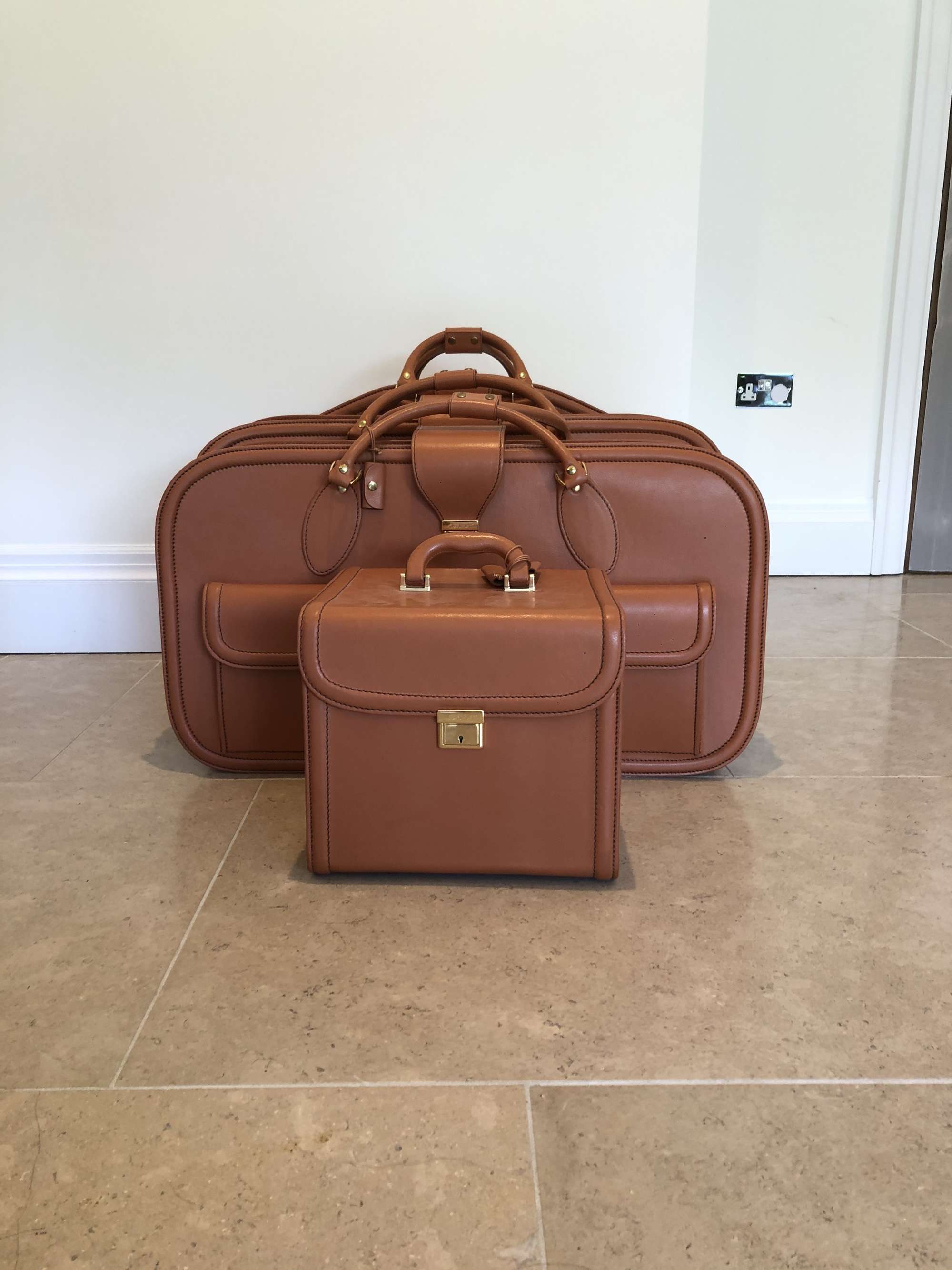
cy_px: 635
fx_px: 1027
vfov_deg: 63.4
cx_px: 476
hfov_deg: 49.7
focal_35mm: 28
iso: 32
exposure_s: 1/20
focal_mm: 3.99
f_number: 1.8
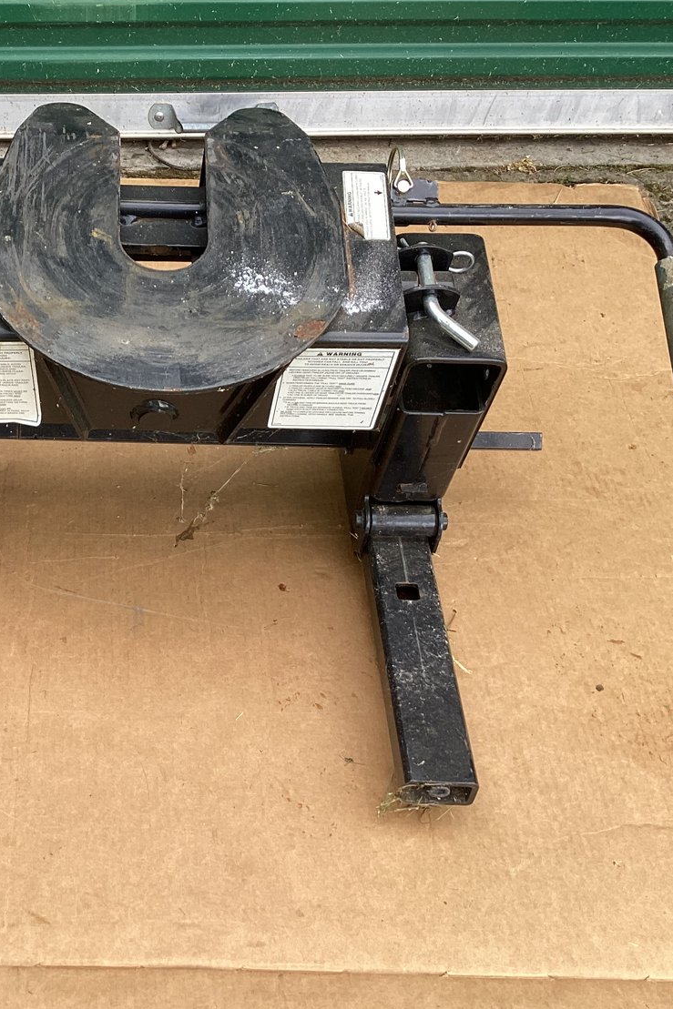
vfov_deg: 44.5
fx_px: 1234
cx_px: 71
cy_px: 508
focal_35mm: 44
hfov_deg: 29.3
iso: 32
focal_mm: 3.3
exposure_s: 1/120
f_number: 2.4
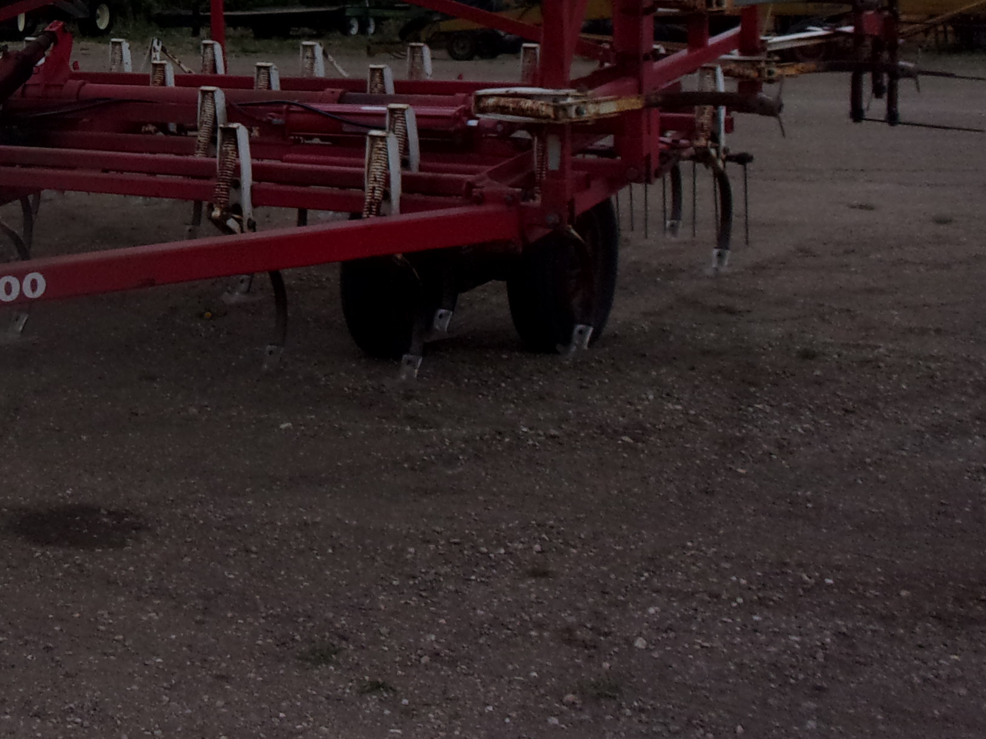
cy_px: -15
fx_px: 1795
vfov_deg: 22.3
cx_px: 87
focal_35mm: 63
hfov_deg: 29.4
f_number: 10.8
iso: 125
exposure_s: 1/100
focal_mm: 5.1
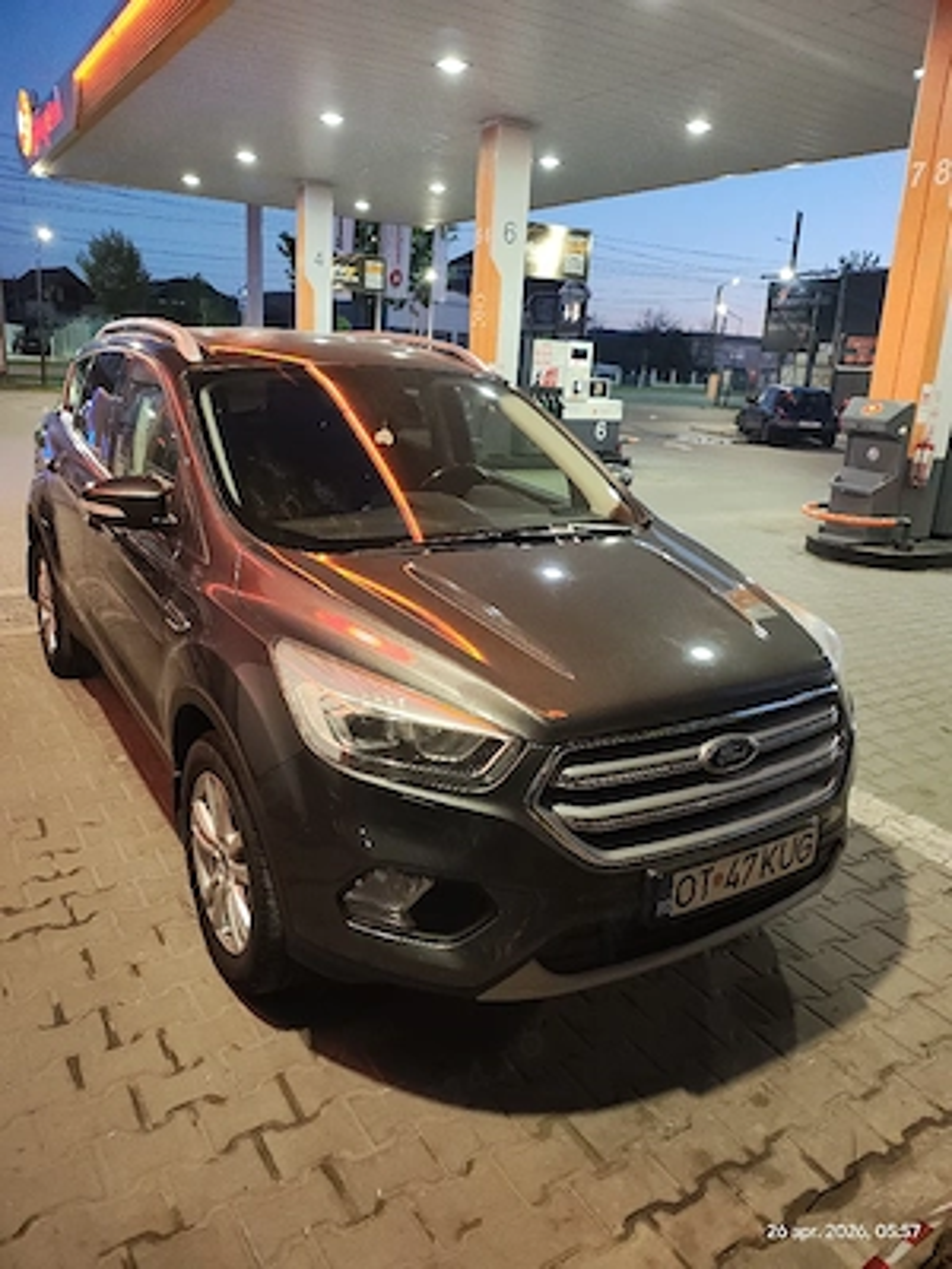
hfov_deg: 54.9
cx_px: 476
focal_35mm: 25
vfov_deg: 69.4
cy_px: 634
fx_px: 917
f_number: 1.4
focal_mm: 5.89
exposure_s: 1/30
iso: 450
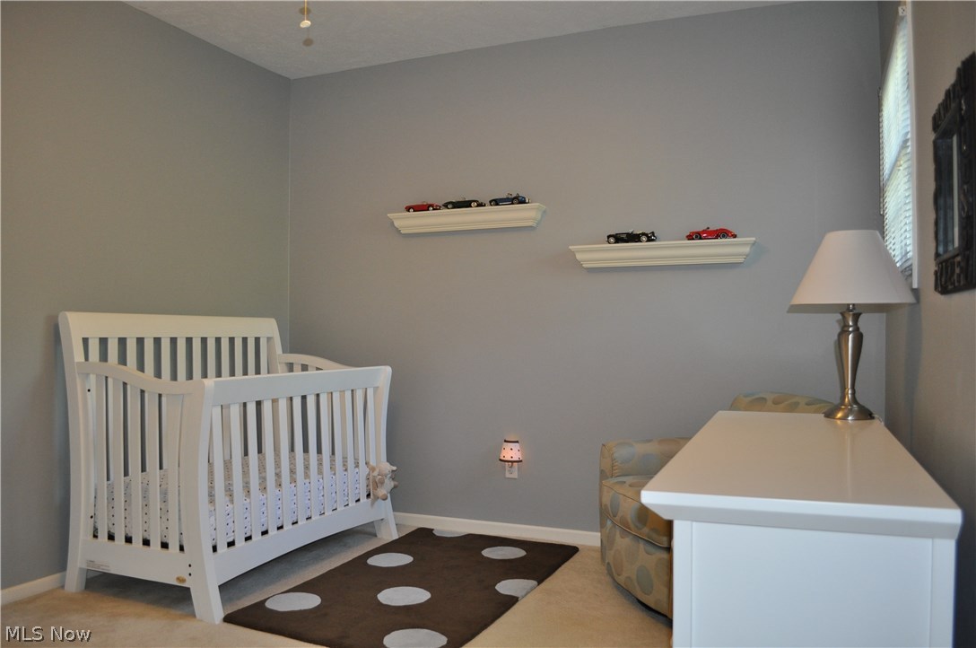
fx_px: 731
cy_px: 324
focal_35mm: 27
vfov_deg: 47.8
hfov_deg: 67.5
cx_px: 488
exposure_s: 1/60
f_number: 3.5
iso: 800
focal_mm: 18
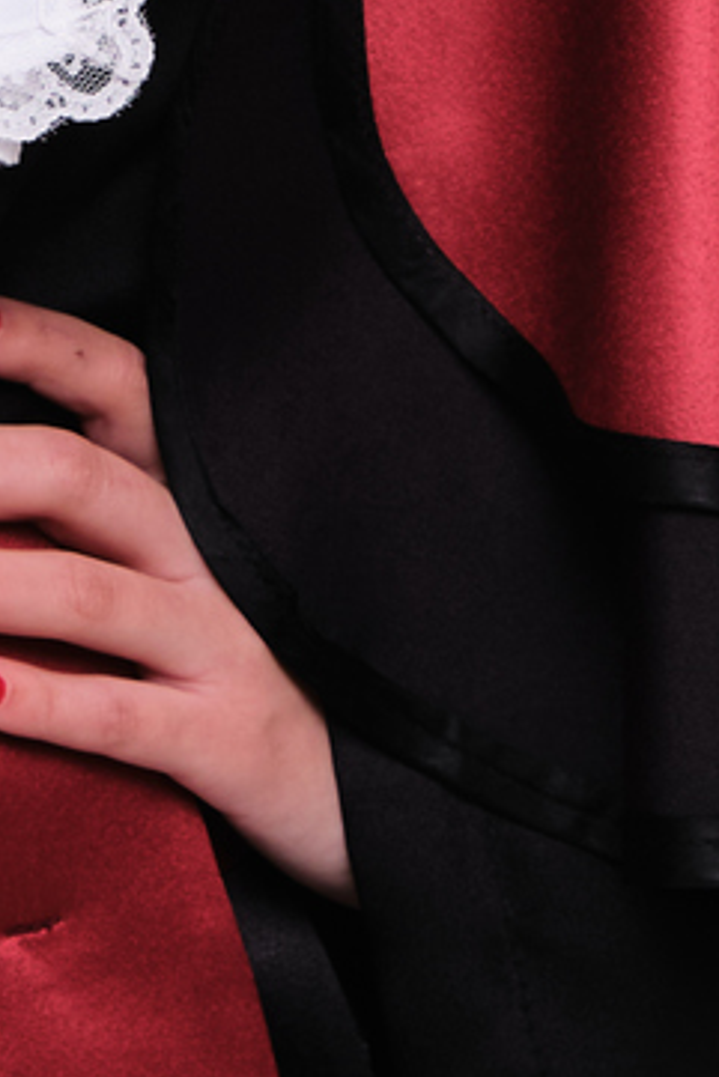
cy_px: -534
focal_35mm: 349
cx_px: -316
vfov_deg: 5.8
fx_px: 10445
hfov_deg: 3.9
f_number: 7.1
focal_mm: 46.6
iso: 160
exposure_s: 1/125
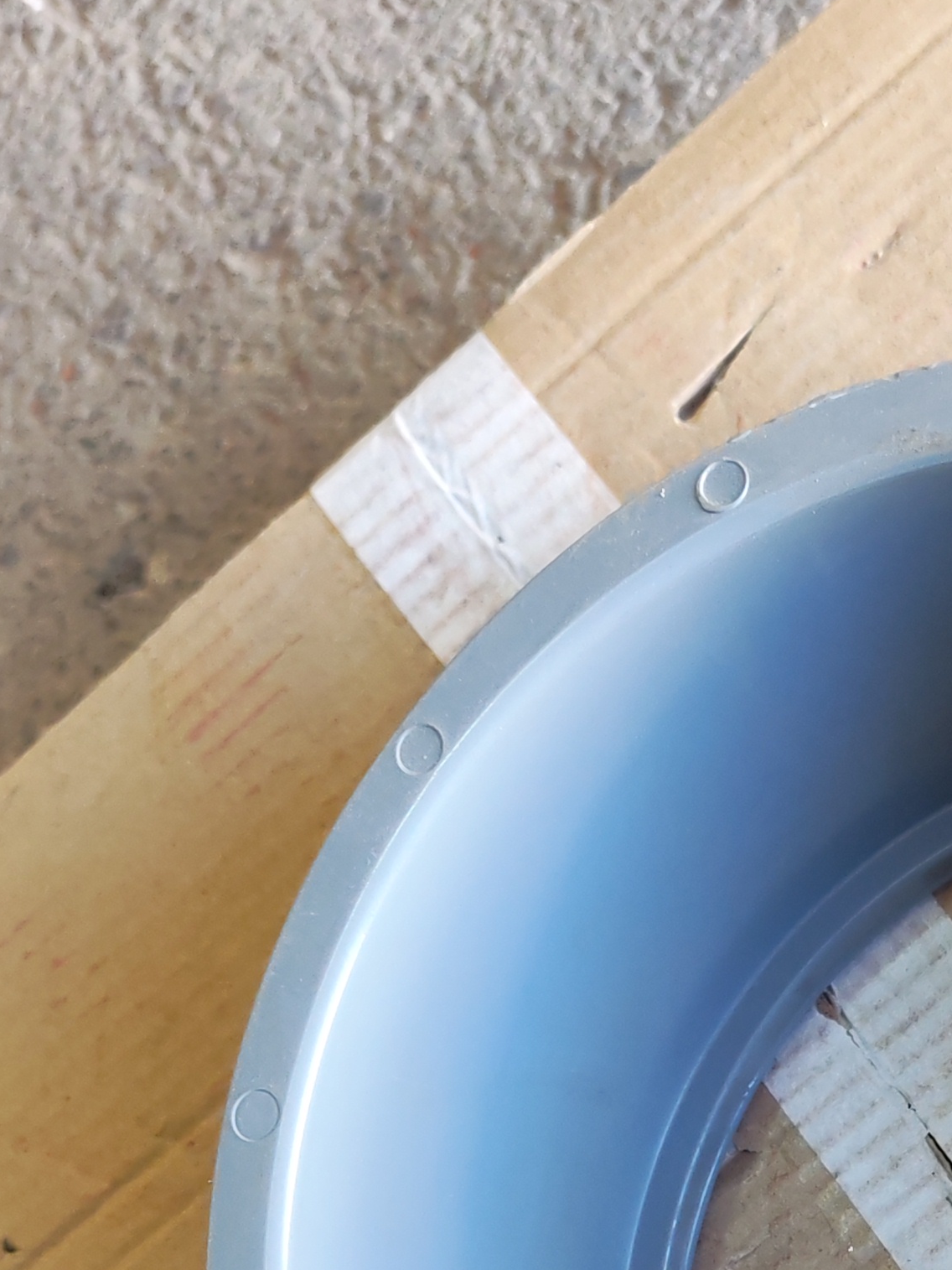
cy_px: 1304
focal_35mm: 73
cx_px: 1068
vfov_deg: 25.2
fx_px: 2677
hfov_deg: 19.3
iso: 1000
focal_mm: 6.12
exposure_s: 1/100
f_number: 1.9
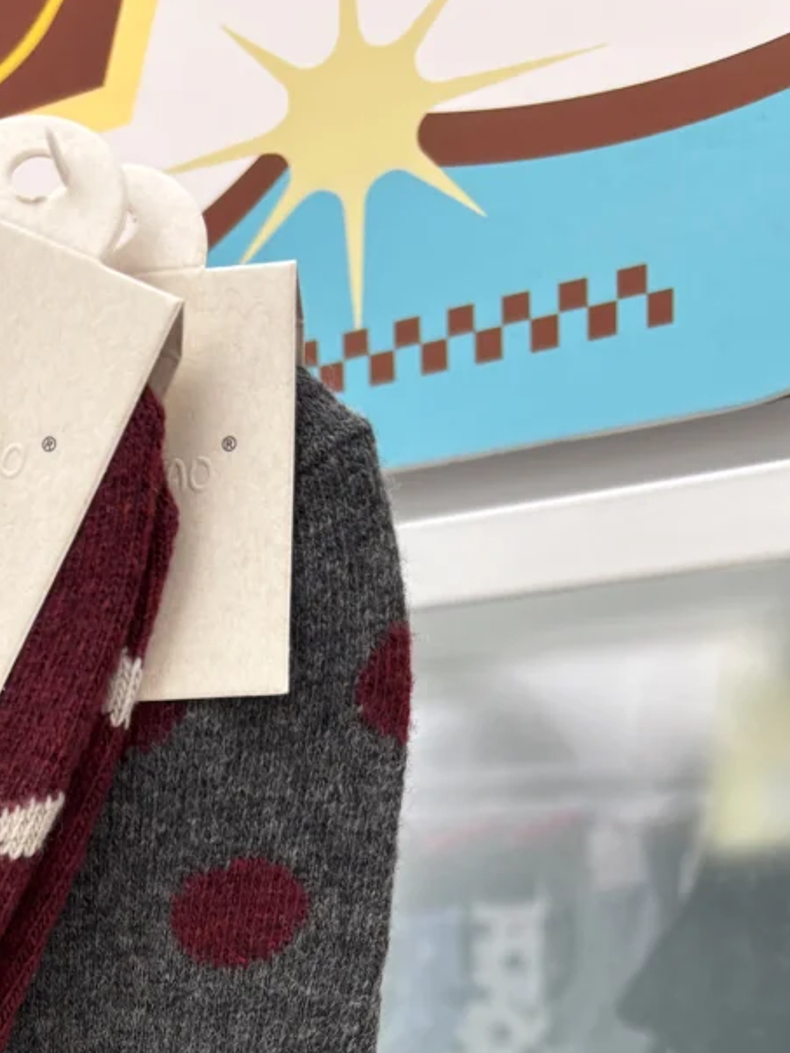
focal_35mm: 62
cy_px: 1248
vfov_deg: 27.6
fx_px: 1887
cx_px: 148
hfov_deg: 23.3
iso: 80
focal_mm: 5.96
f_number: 1.6
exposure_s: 1/100
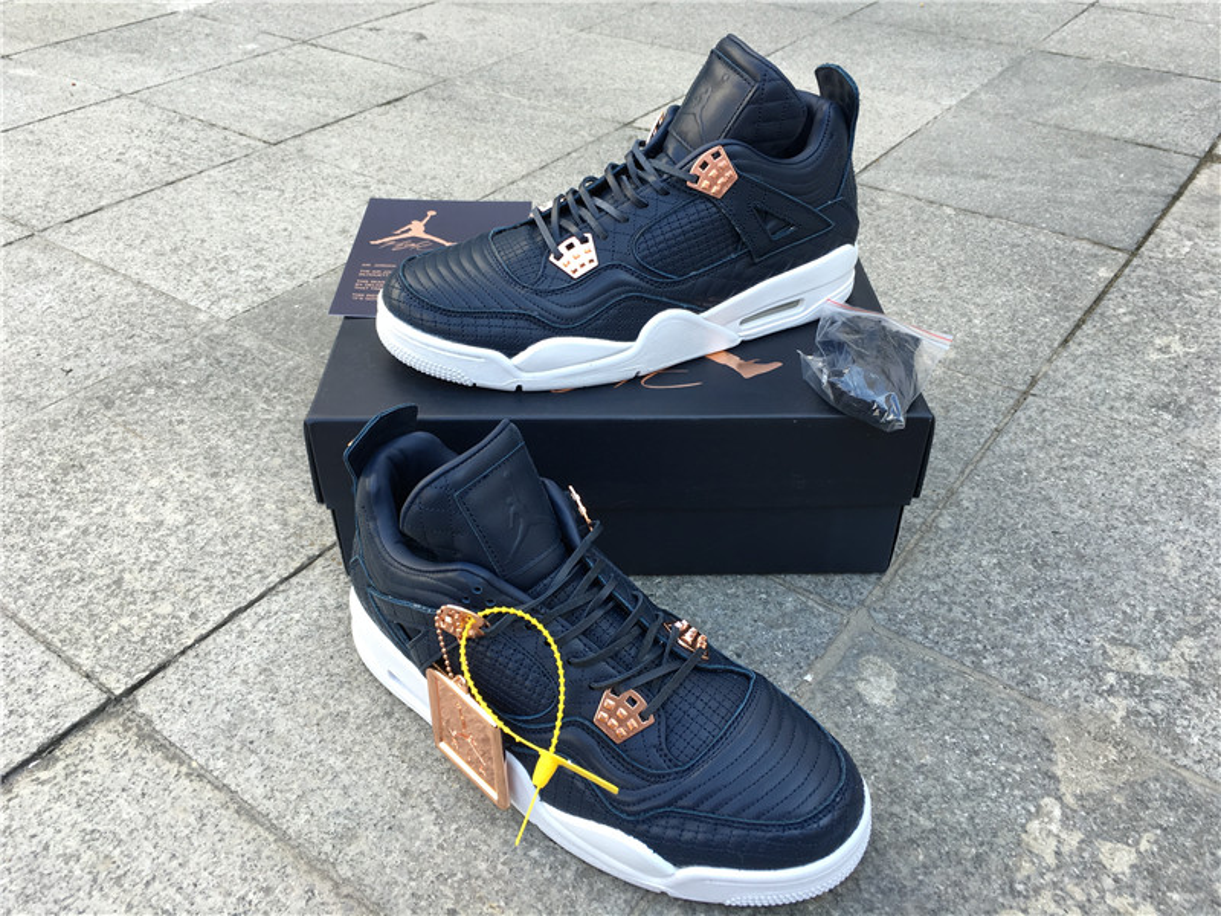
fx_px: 1023
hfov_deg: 61.7
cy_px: 458
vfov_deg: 48.2
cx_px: 610
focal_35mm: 29
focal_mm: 4.15
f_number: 2.2
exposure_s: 1/110
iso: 25
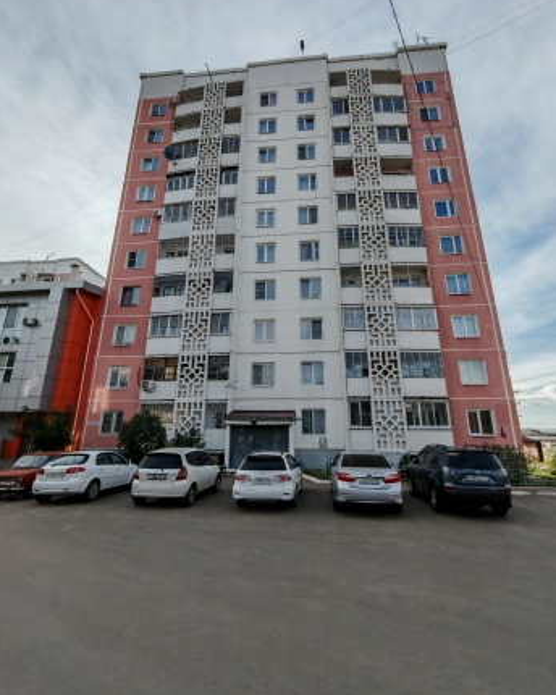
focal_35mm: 17
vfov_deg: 89.6
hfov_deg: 77.0
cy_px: 330
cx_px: 280
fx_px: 350
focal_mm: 1.96
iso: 50
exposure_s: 1/1400
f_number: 2.2
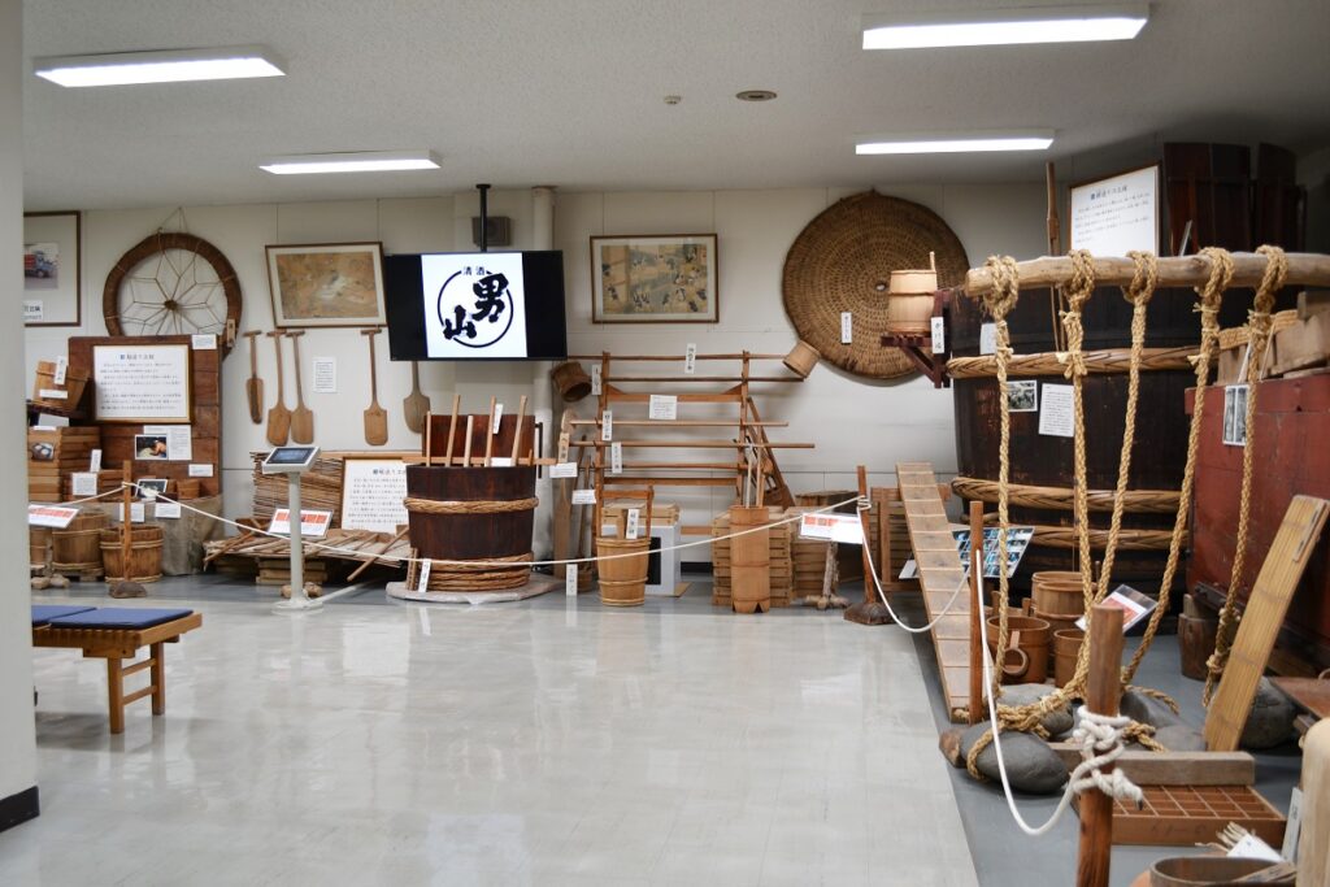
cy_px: 444
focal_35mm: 33
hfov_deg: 57.2
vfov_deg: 40.0
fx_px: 1219
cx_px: 665
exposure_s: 1/4
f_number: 4
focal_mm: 22
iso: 100
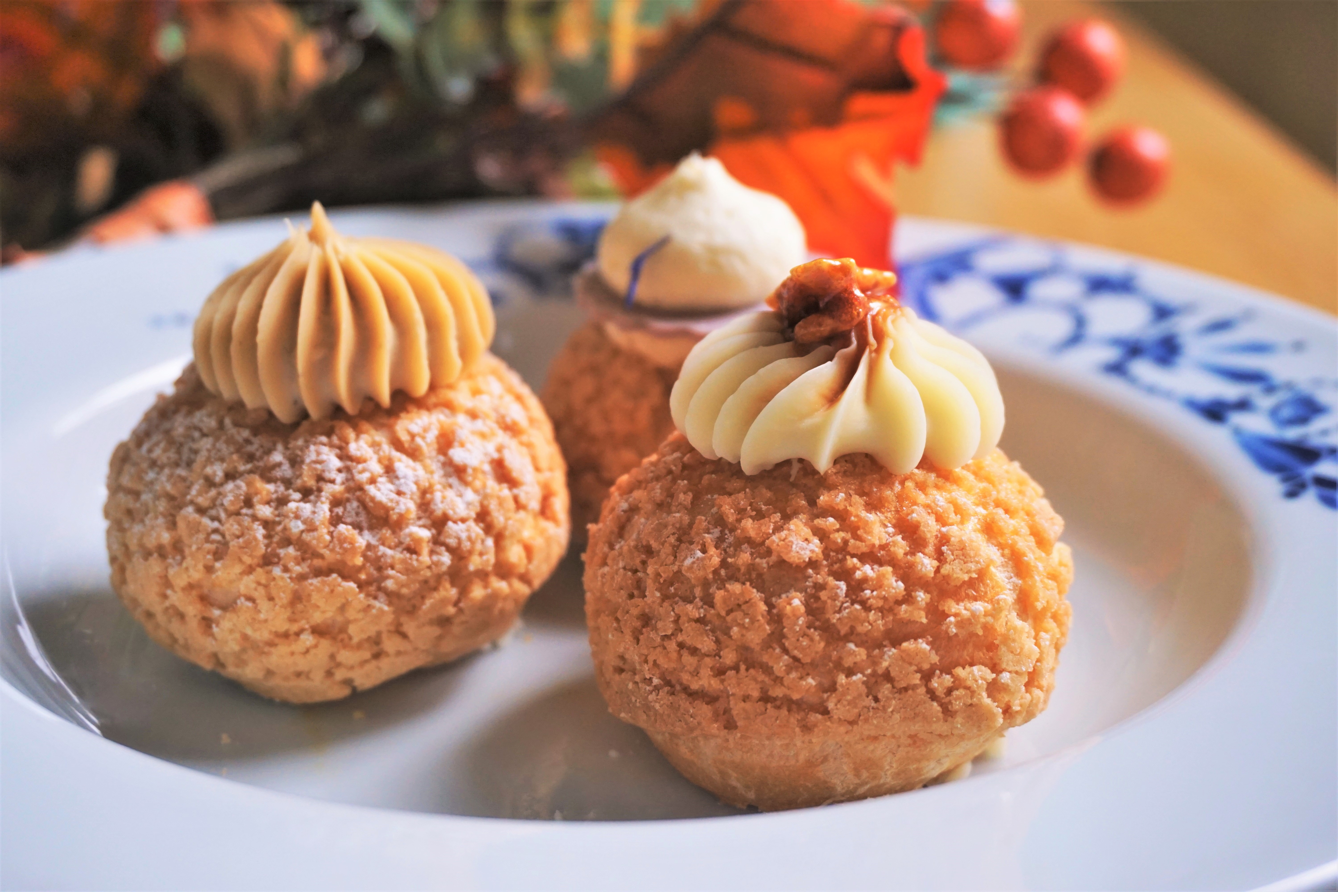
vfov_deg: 27.3
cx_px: 669
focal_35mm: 50
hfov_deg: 40.0
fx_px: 1840
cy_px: 446
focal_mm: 33
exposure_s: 1/60
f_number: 5
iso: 500
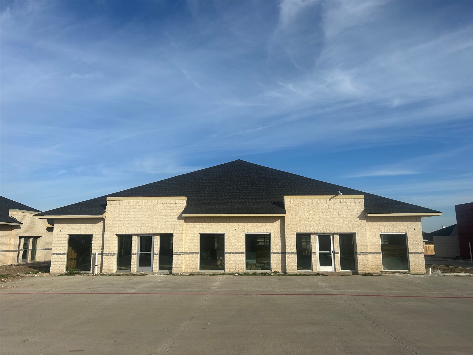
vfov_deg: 53.1
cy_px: 178
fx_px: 355
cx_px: 236
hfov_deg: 67.3
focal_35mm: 26
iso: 50
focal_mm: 5.7
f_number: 1.5
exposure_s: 1/6211
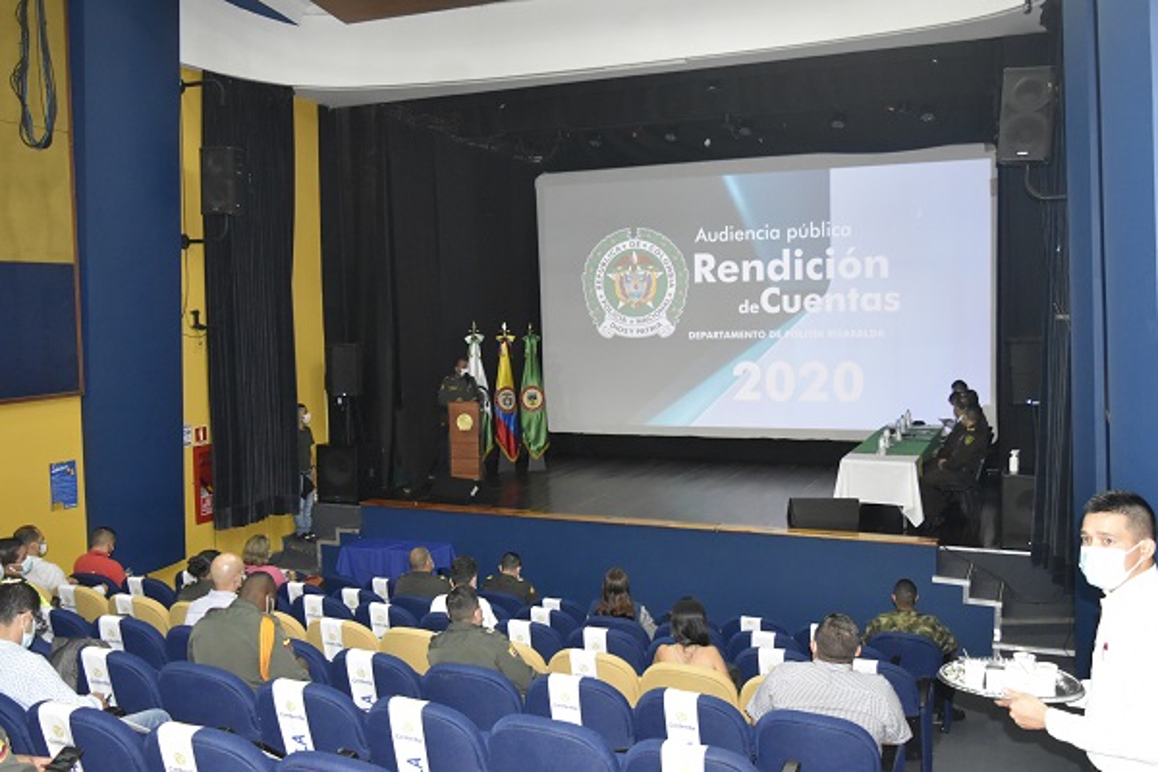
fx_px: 1061
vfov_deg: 40.0
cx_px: 579
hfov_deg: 57.2
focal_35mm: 33
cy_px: 386
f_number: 3.8
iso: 4500
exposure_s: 1/60
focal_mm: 22
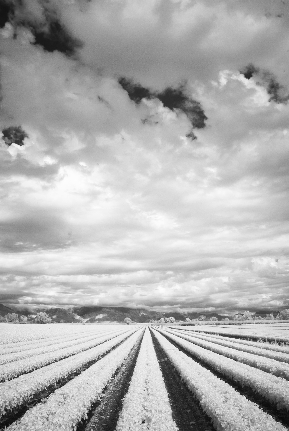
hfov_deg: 50.5
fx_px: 306
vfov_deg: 70.4
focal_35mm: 26
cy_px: 216
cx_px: 144
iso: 100
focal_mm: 17
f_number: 11
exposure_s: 1/160
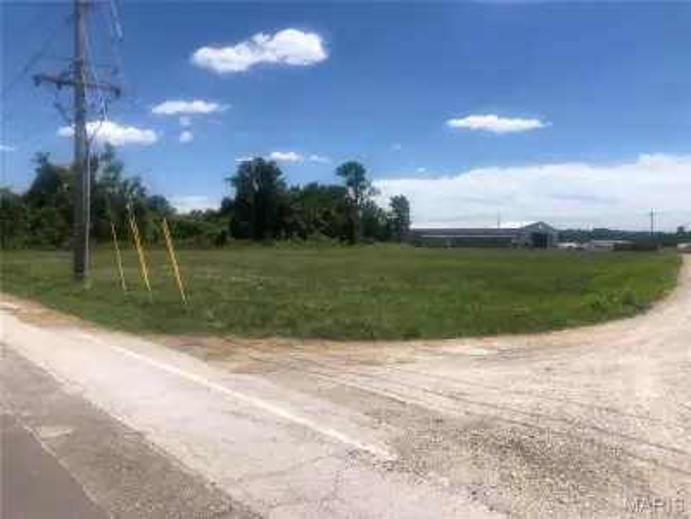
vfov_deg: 49.7
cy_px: 260
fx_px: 559
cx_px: 346
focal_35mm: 28
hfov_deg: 63.4
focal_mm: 4
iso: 25
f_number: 1.8
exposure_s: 1/3205
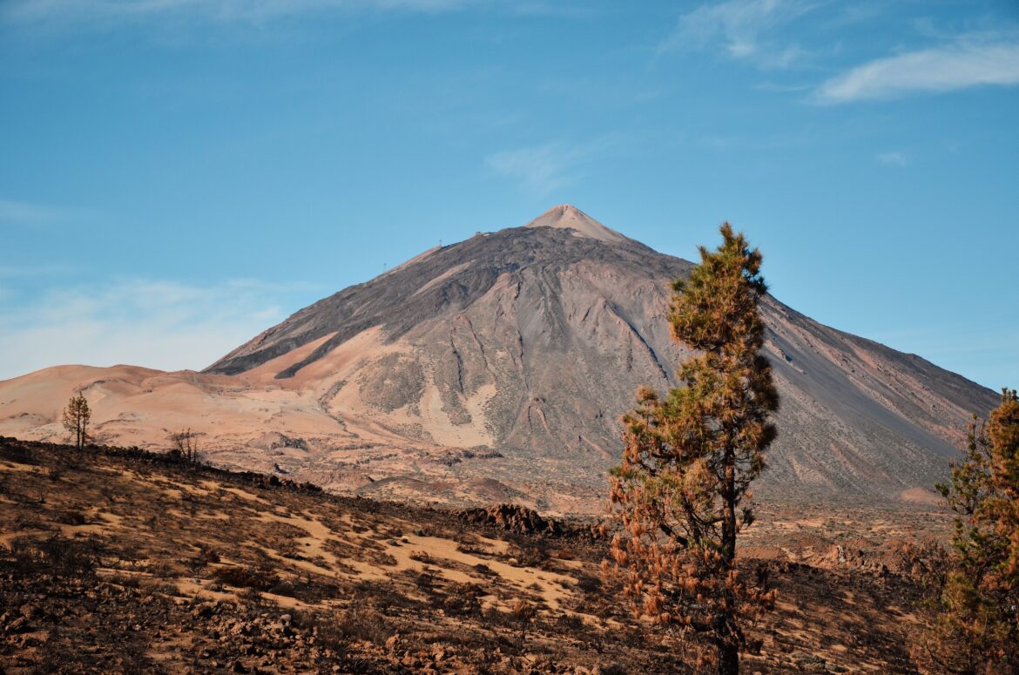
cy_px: 338
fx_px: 2034
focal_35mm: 72
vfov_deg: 18.8
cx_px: 510
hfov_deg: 28.1
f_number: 5.6
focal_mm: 48
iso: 320
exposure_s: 1/800
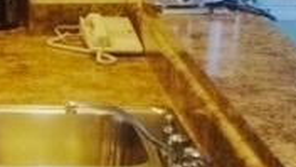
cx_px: -96
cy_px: 101
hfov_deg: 16.9
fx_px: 934
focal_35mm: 119
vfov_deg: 10.2
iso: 160
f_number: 2.2
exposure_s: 1/30
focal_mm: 4.12
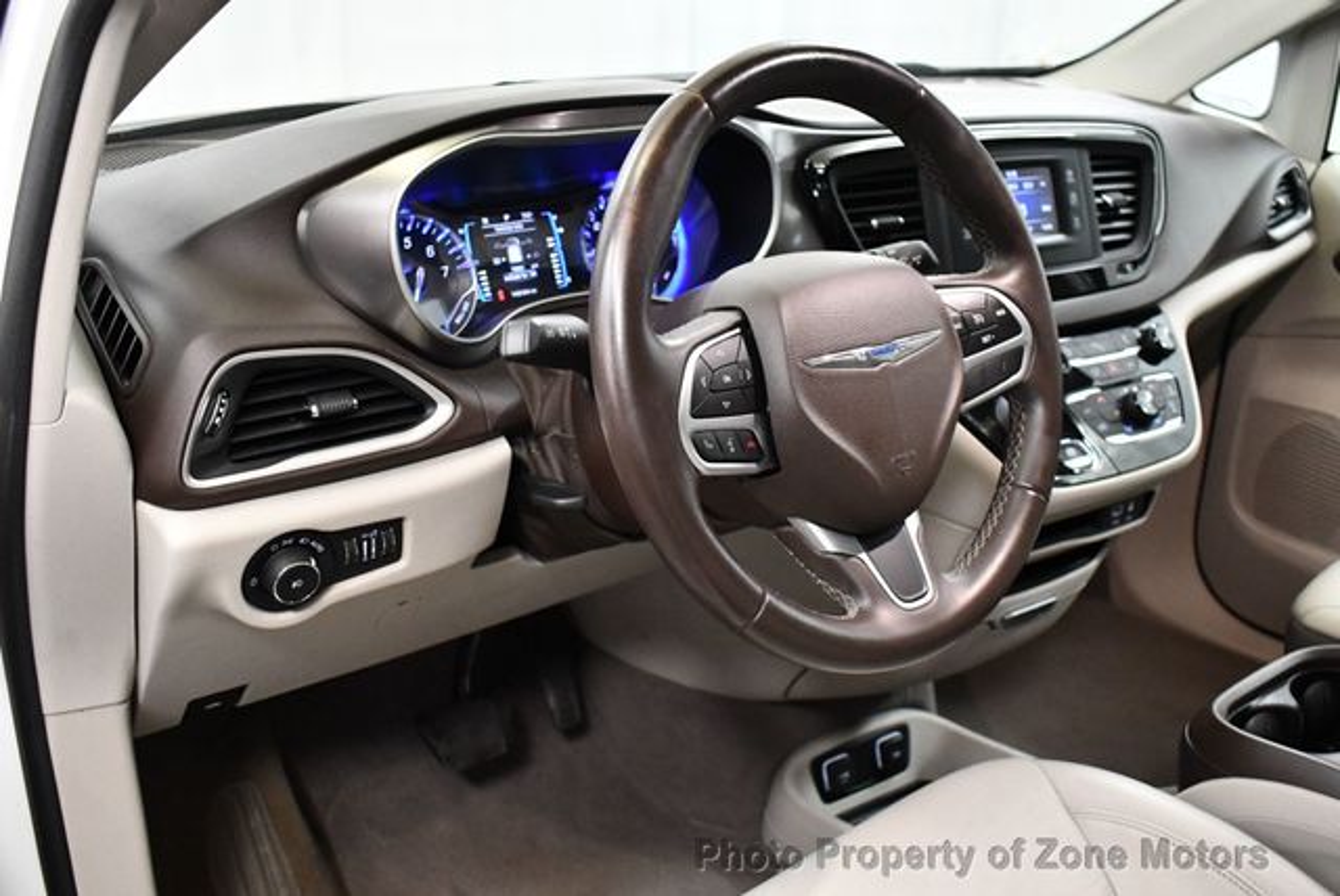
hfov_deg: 53.1
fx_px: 1341
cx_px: 670
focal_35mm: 36
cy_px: 448
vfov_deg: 36.9
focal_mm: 18
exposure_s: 1/100
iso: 3200
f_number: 3.5
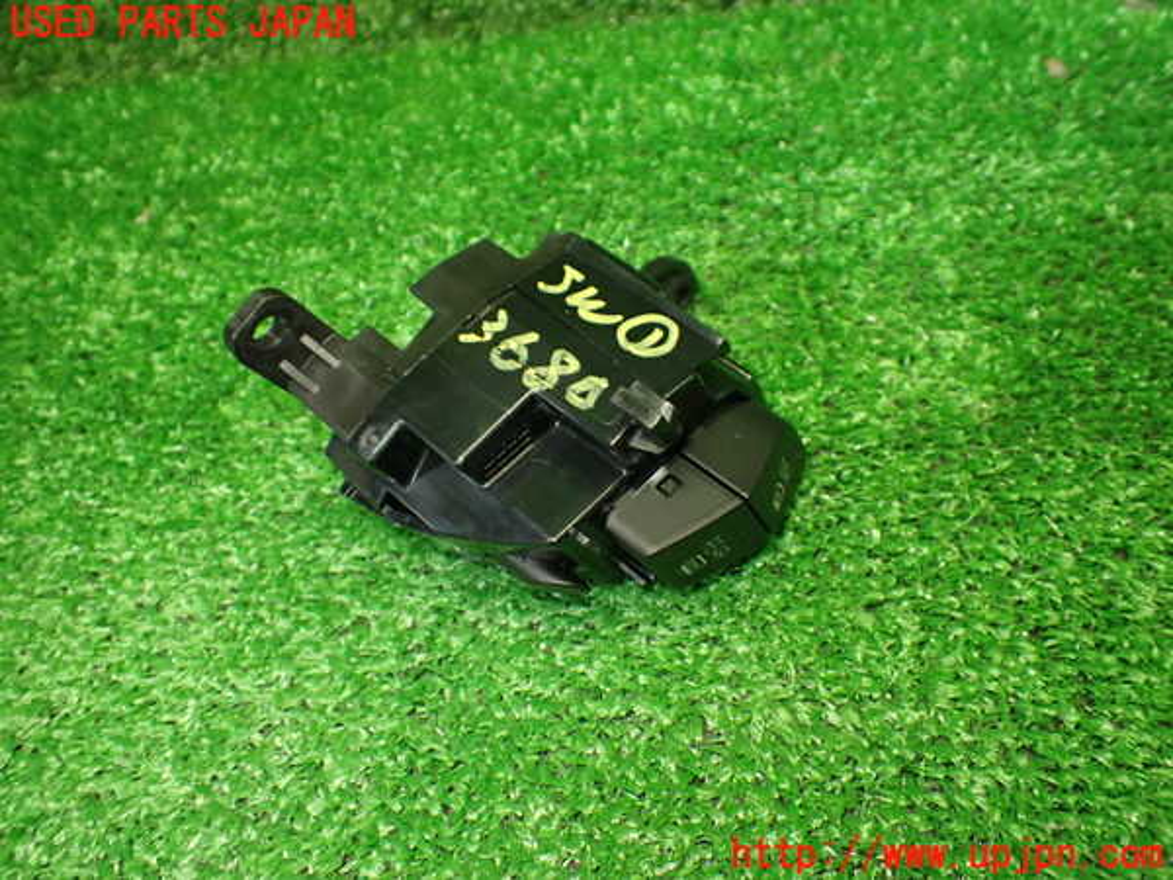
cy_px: 440
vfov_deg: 46.8
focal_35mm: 30
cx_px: 586
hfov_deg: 60.0
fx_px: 1017
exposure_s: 1/125
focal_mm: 5.4
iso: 800
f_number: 2.3
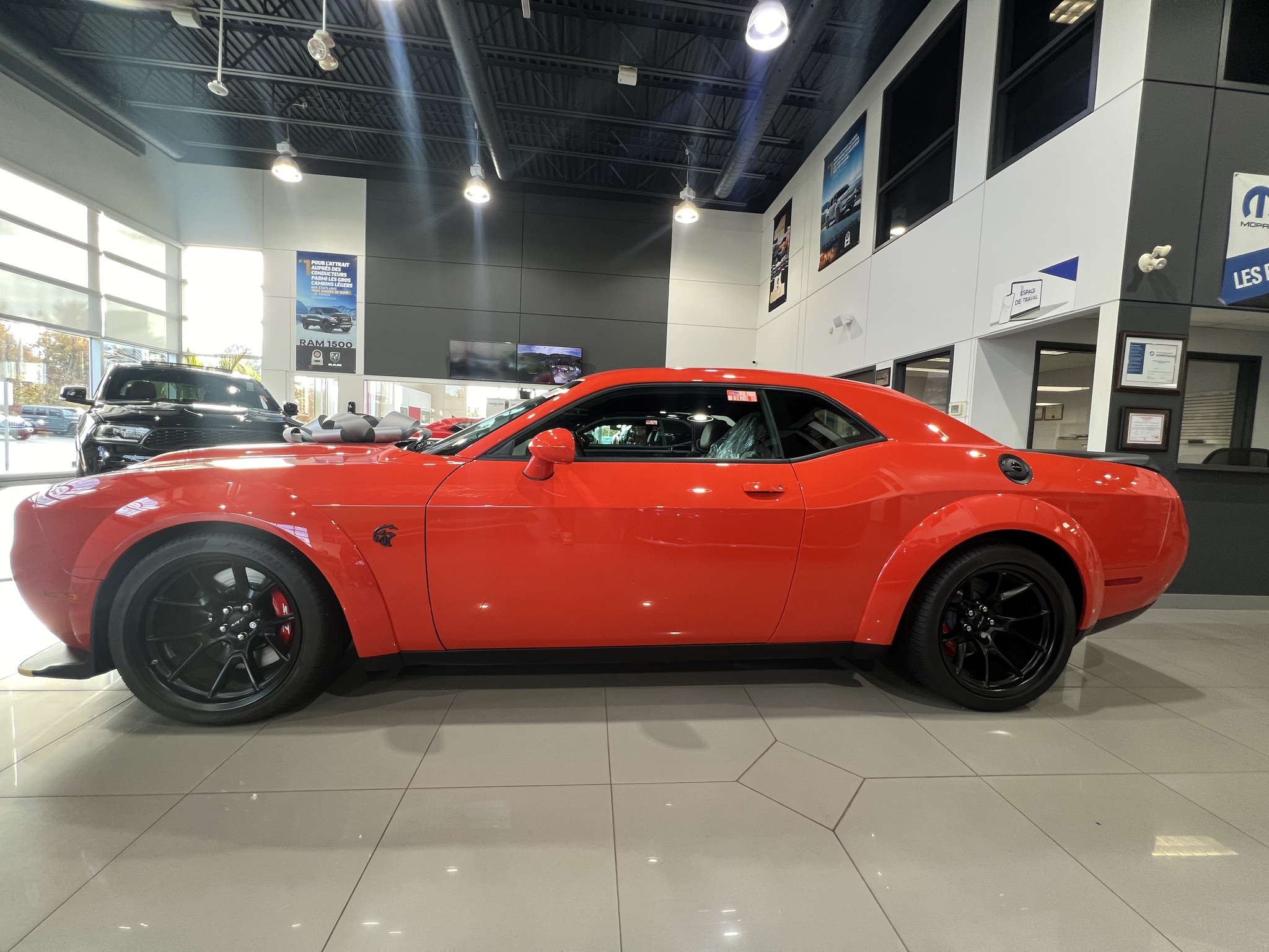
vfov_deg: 89.9
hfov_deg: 106.2
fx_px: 477
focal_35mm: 13
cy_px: 476
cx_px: 634
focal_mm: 1.57
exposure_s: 1/120
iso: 160
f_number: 1.8
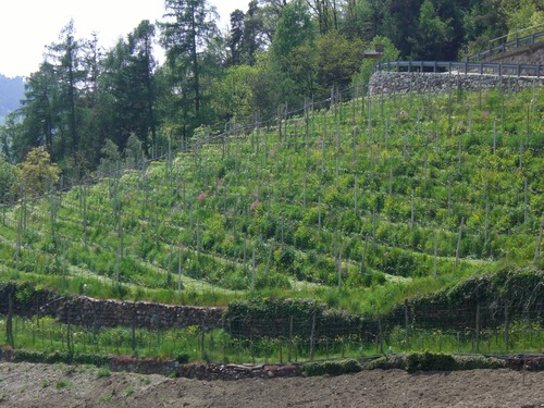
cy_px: 204
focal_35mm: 114
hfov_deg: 17.3
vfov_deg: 13.0
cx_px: 272
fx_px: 1792
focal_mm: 23.7
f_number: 5.4
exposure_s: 1/200
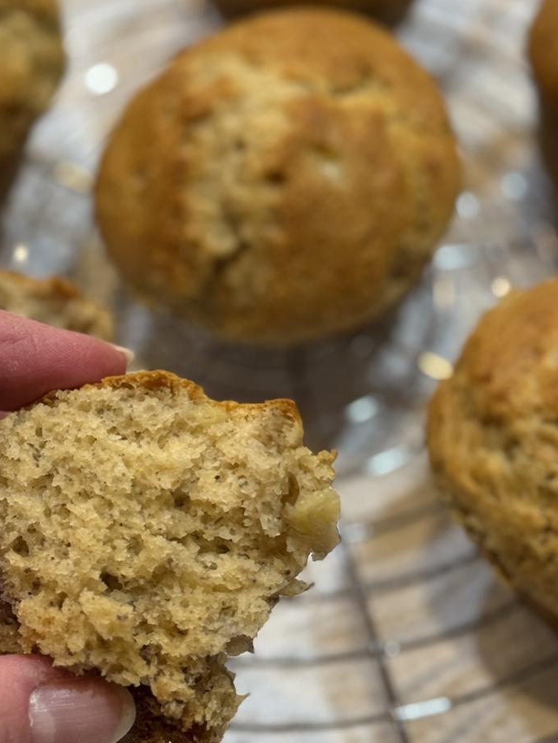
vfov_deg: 23.3
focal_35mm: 84
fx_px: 1805
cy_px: 339
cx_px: 205
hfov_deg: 17.5
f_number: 1.78
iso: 160
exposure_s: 1/60
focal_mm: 6.76
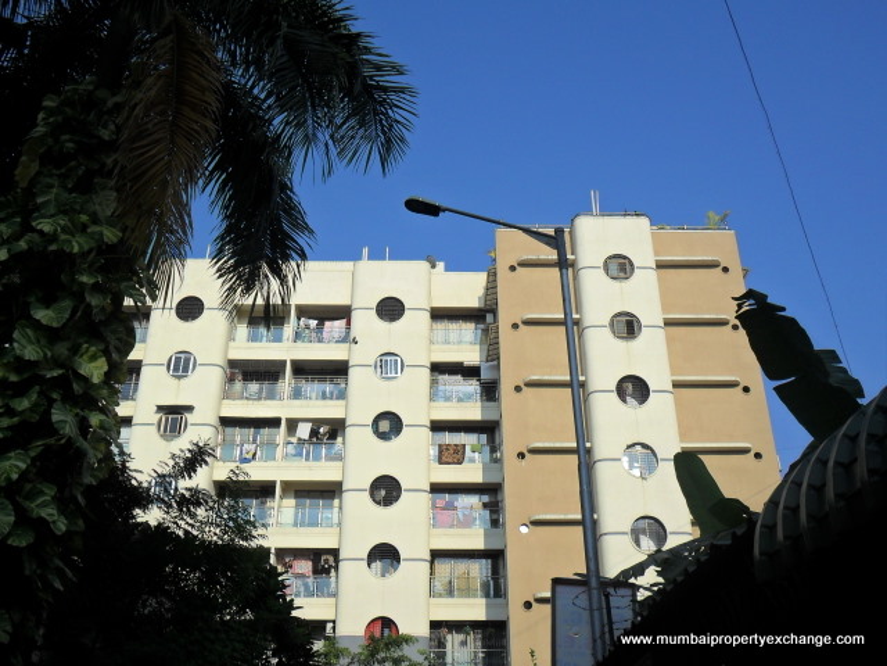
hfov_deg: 50.1
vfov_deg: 38.7
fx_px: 948
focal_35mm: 37
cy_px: 333
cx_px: 444
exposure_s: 1/180
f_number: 10.1
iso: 100
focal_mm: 6.6
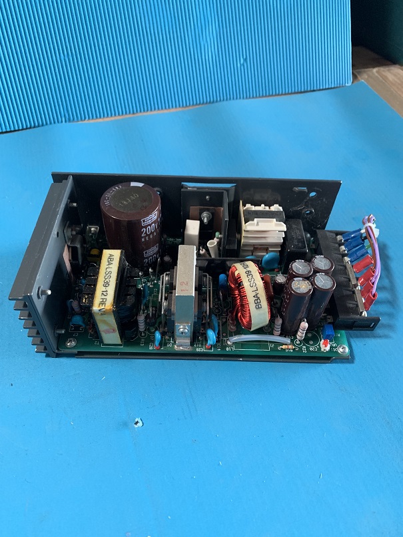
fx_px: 404
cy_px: 268
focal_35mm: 26
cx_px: 202
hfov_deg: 53.1
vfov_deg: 67.3
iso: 400
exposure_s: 1/51
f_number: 1.8
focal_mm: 4.25
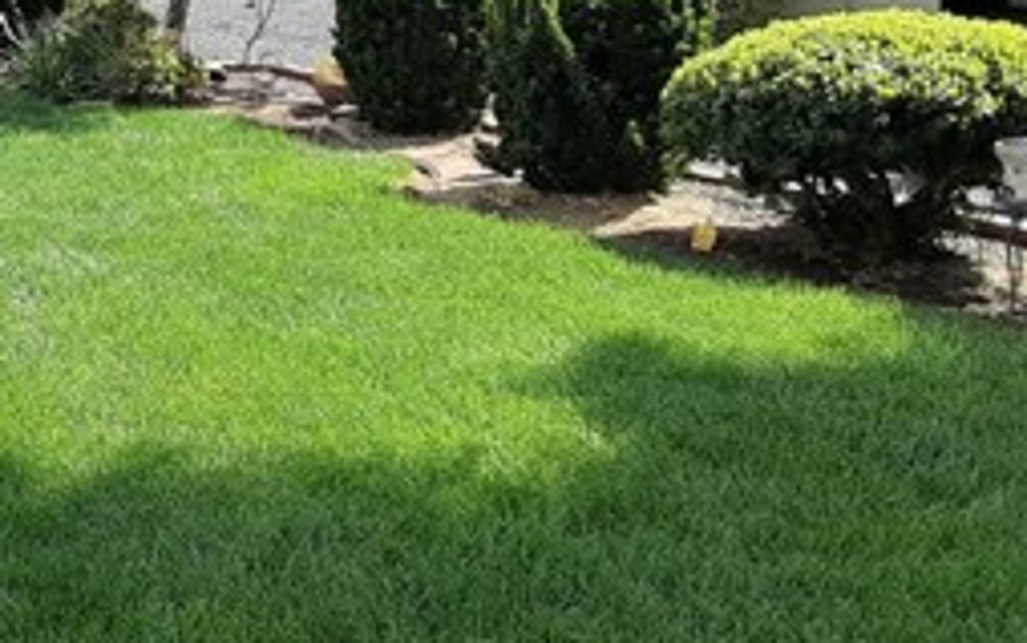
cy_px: -32
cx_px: -40
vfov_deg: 17.6
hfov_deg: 26.8
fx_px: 2016
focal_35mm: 72
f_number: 1.9
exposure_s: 1/627
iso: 40
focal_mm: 2.91
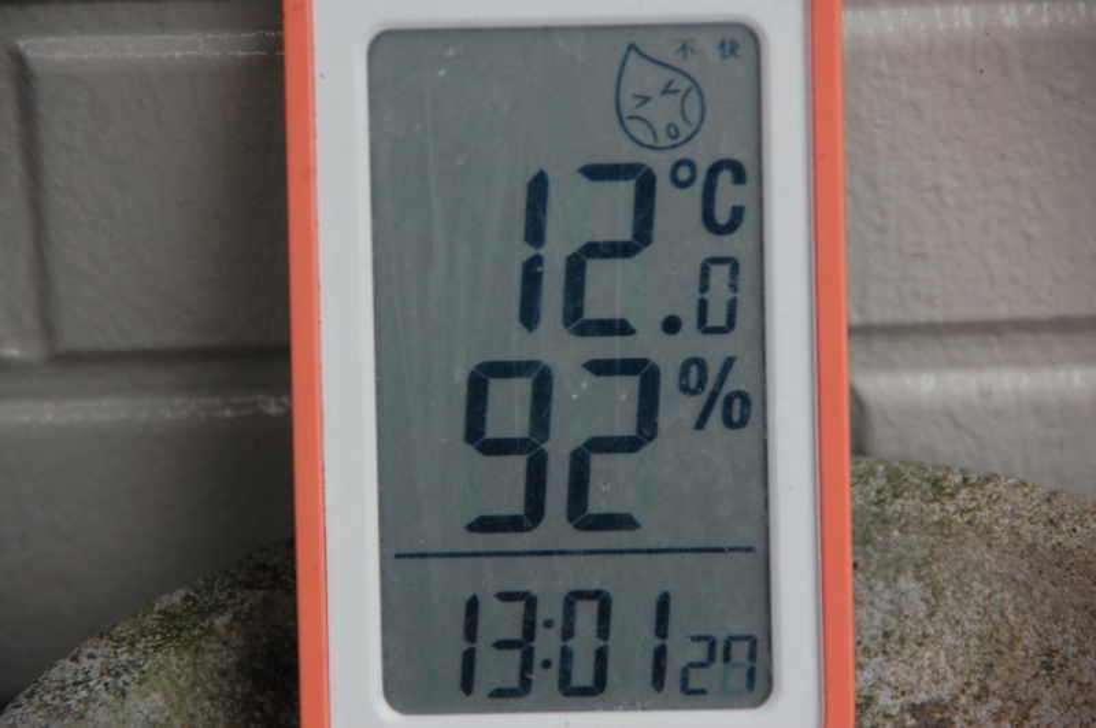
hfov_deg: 5.5
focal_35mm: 375
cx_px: 548
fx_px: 11400
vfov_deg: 3.7
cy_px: 364
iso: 800
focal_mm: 250
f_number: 6.3
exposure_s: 1/320
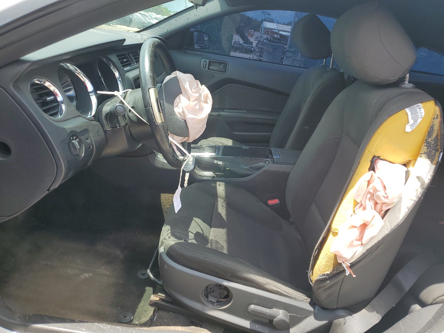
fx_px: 333
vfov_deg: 53.1
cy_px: 166
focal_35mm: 26
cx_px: 222
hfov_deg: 67.3
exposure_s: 1/769
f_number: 1.5
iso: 50
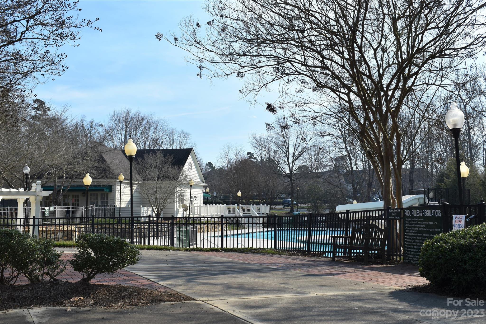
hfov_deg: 46.4
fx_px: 567
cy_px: 162
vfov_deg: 31.9
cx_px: 243
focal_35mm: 42
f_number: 10
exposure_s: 1/400
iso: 200
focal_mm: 28
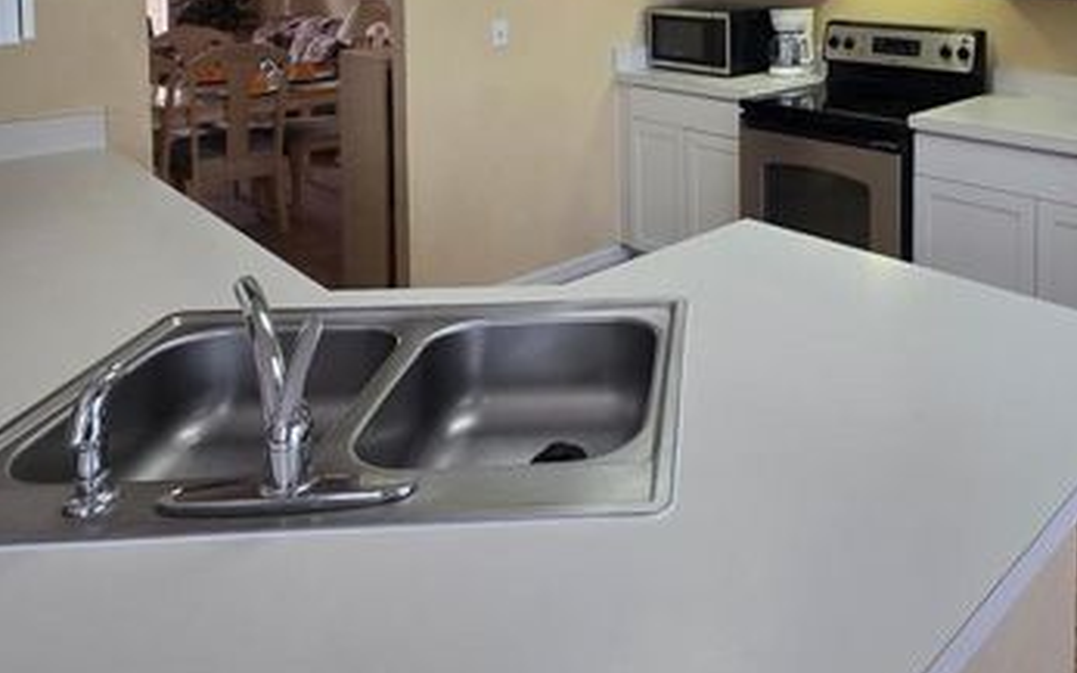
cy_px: -19
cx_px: 784
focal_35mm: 28
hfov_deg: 63.3
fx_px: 822
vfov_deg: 38.8
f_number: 2.2
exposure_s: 1/60
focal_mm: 1.7
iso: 64
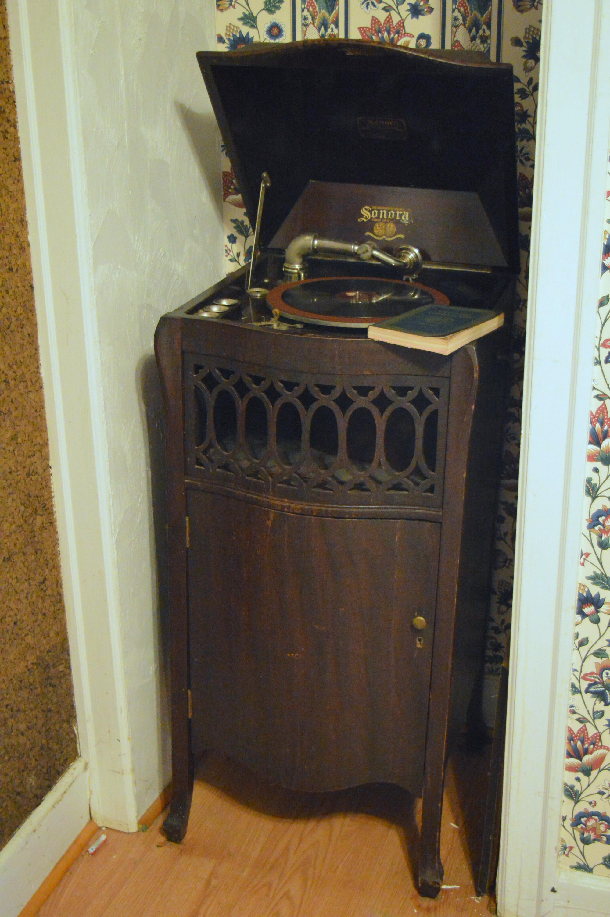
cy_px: 458
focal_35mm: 48
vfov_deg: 41.1
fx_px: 1222
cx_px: 305
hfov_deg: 28.0
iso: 6400
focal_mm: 32
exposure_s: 1/30
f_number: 4.5
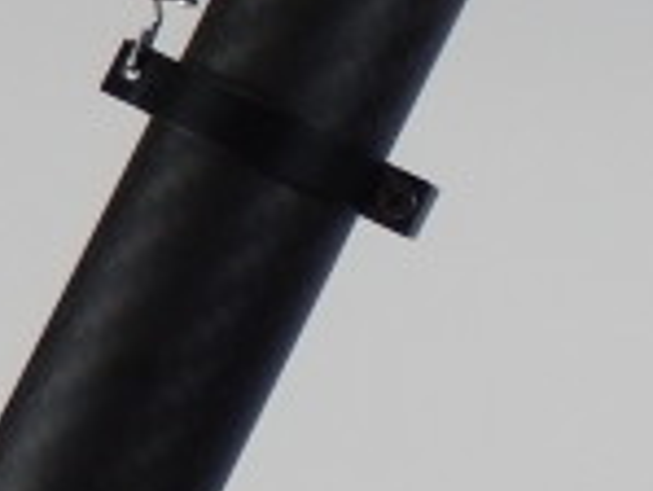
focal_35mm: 172
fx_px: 3247
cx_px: 1595
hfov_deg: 10.0
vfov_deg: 8.6
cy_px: 587
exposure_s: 1/100
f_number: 3.4
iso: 125
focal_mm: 4.5
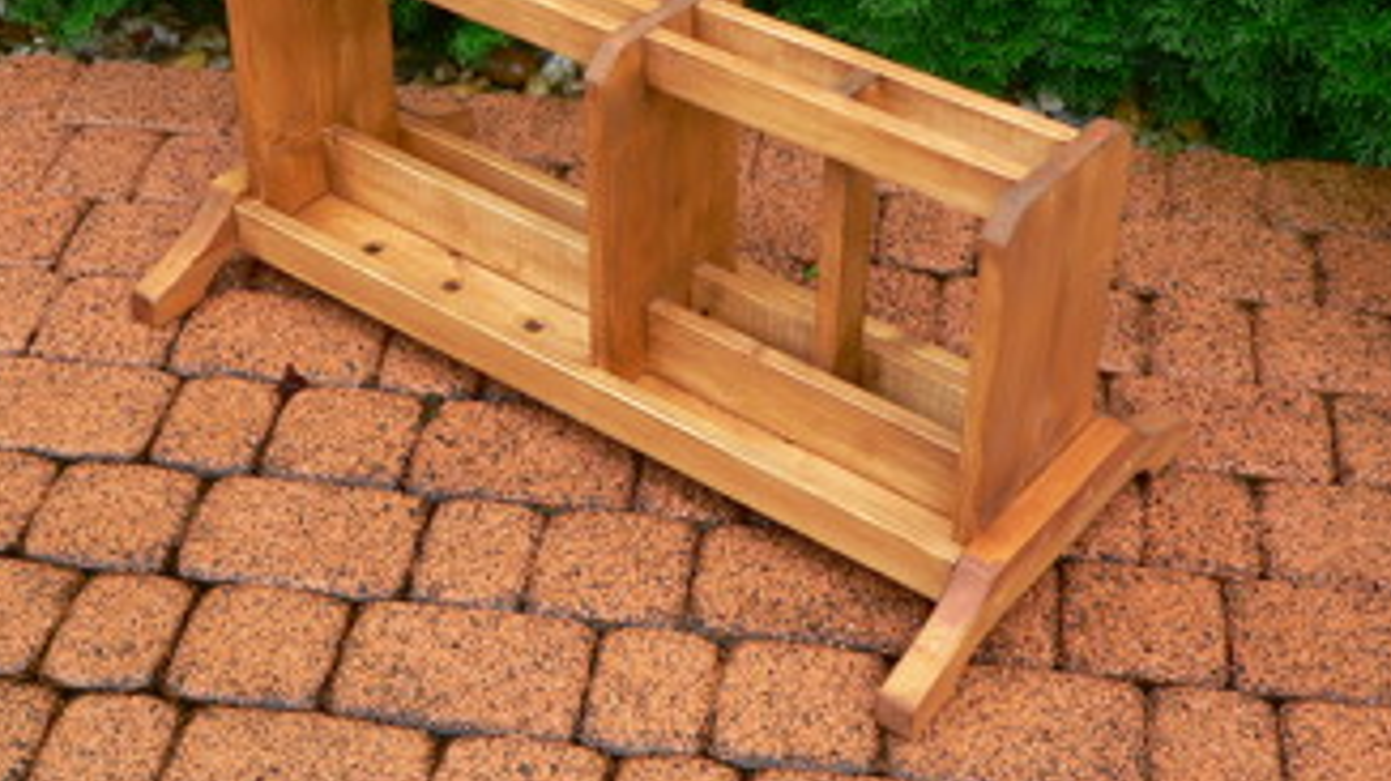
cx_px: 657
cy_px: 346
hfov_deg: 35.5
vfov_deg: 20.3
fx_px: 2175
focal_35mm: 59
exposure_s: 1/100
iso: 80
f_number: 3.3
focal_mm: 8.2
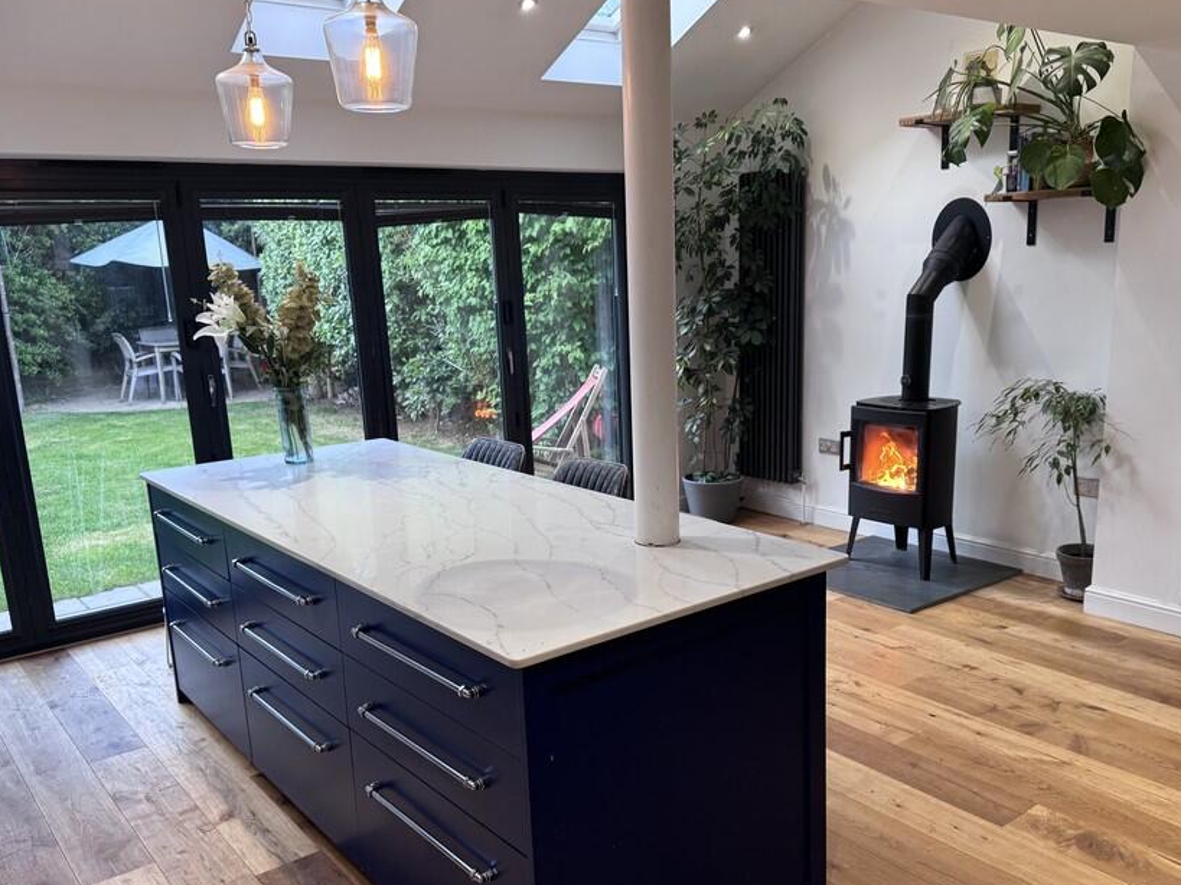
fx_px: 1023
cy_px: 513
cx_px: 613
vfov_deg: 46.6
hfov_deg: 60.0
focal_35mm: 30
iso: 160
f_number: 1.78
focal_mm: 6.76
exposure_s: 1/100
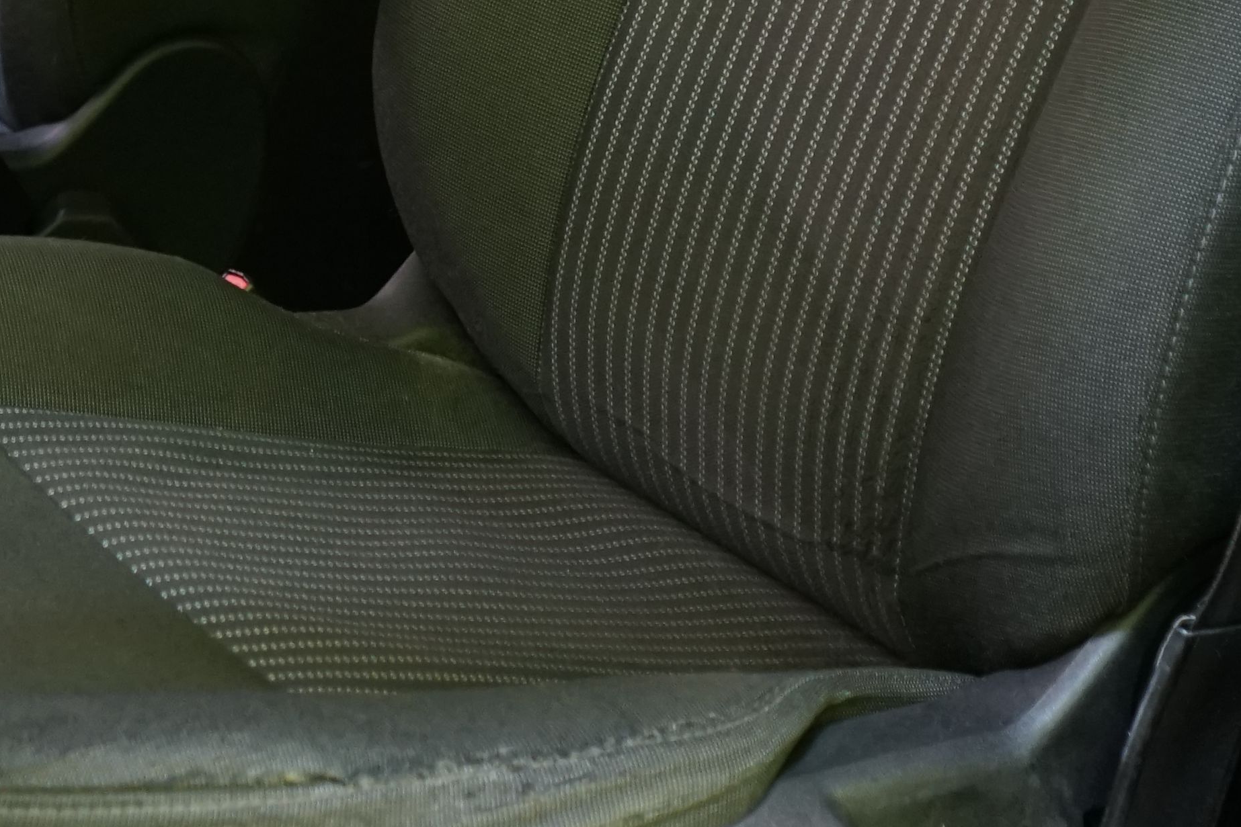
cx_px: 381
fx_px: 3137
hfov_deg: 22.3
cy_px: -22
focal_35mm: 91
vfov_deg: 14.8
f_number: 3.5
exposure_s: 1/30
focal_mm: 28
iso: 1600
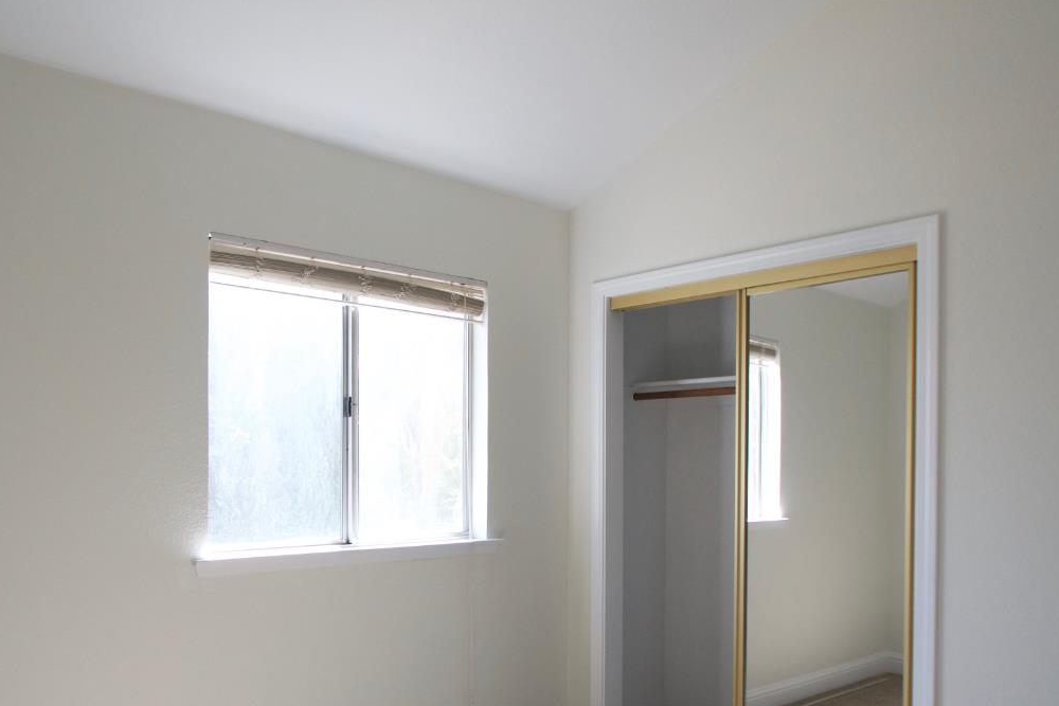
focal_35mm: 27
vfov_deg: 47.2
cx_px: 416
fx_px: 794
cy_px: 465
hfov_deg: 66.6
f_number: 5.6
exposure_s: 1/125
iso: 400
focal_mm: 12
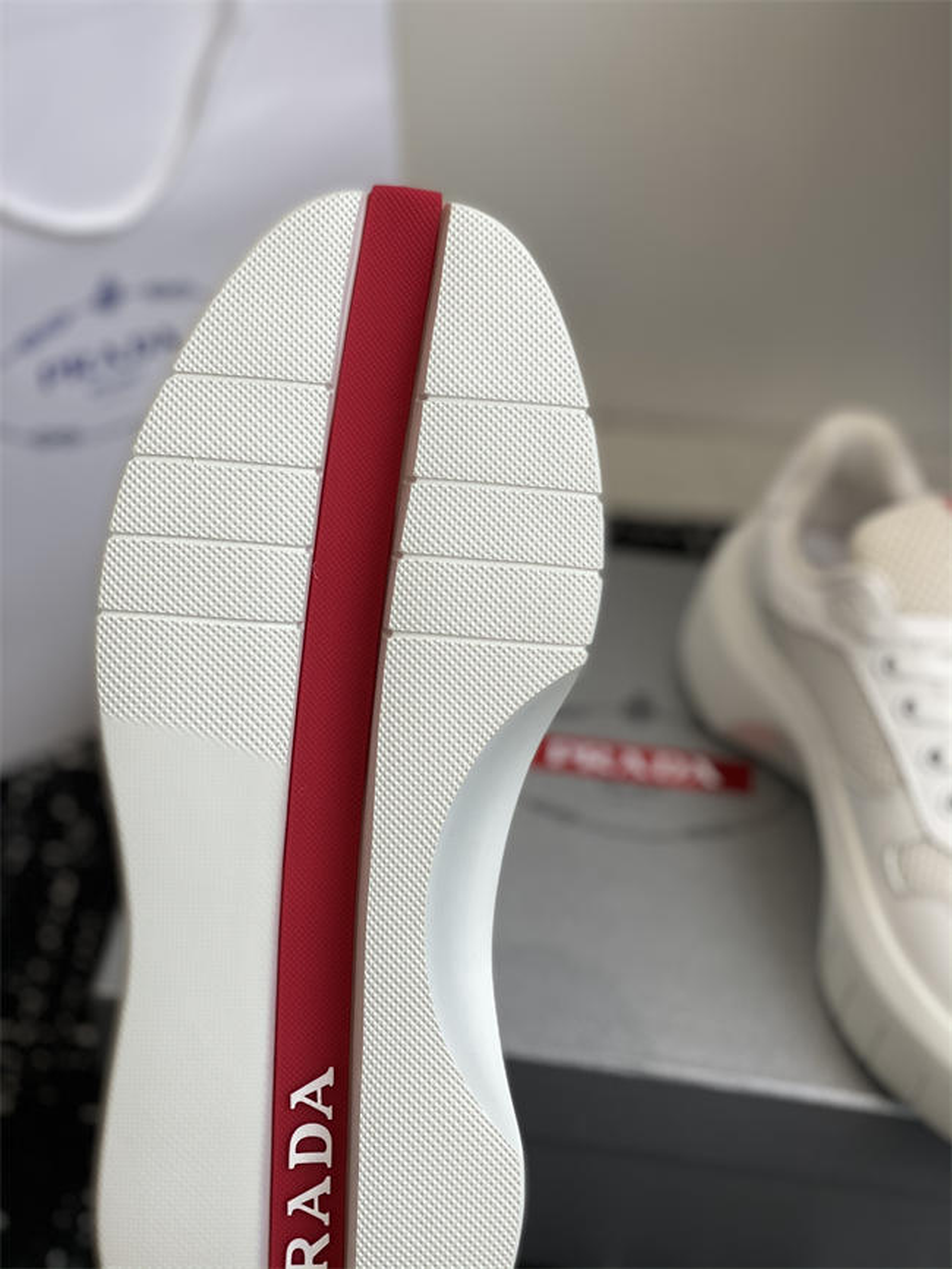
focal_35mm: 52
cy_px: 634
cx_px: 476
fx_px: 1906
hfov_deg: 28.0
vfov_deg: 36.8
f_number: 2
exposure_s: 1/284
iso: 20
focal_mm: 6
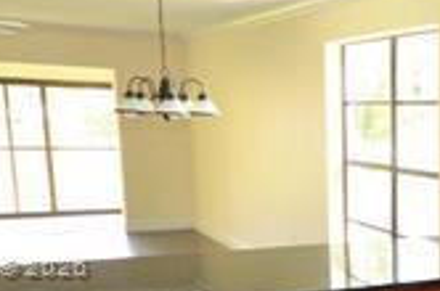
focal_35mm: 58
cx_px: 573
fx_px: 708
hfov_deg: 28.4
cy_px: 269
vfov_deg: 22.6
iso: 400
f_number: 4
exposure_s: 1/60
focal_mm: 10
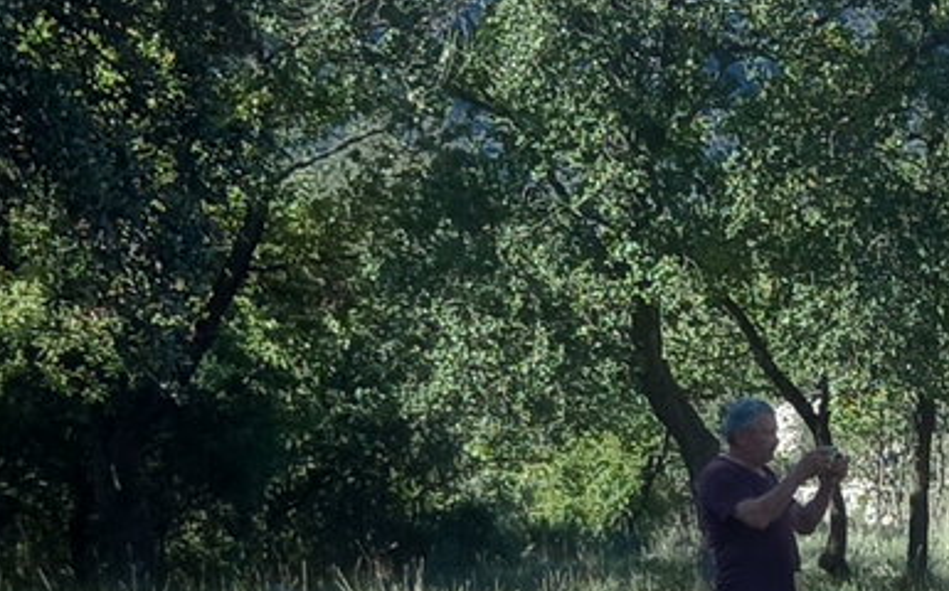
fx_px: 3799
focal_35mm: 147
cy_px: 745
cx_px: 1006
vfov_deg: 8.8
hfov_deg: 14.0
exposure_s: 1/444
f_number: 2
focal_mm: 4.6
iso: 25
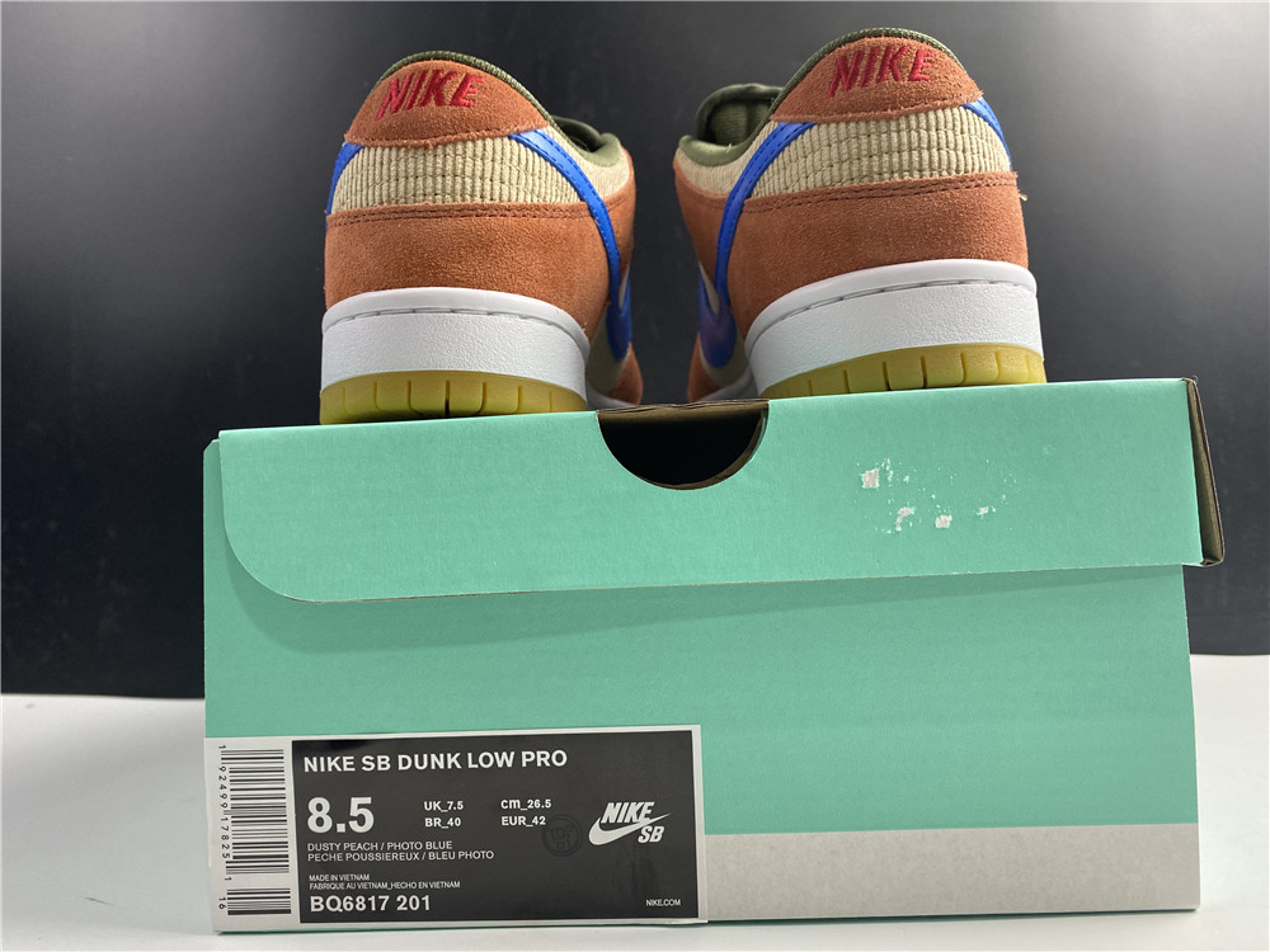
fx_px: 954
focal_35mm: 26
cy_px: 476
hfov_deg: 67.3
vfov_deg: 53.1
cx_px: 635
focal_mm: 4.25
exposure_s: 1/100
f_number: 1.8
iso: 100
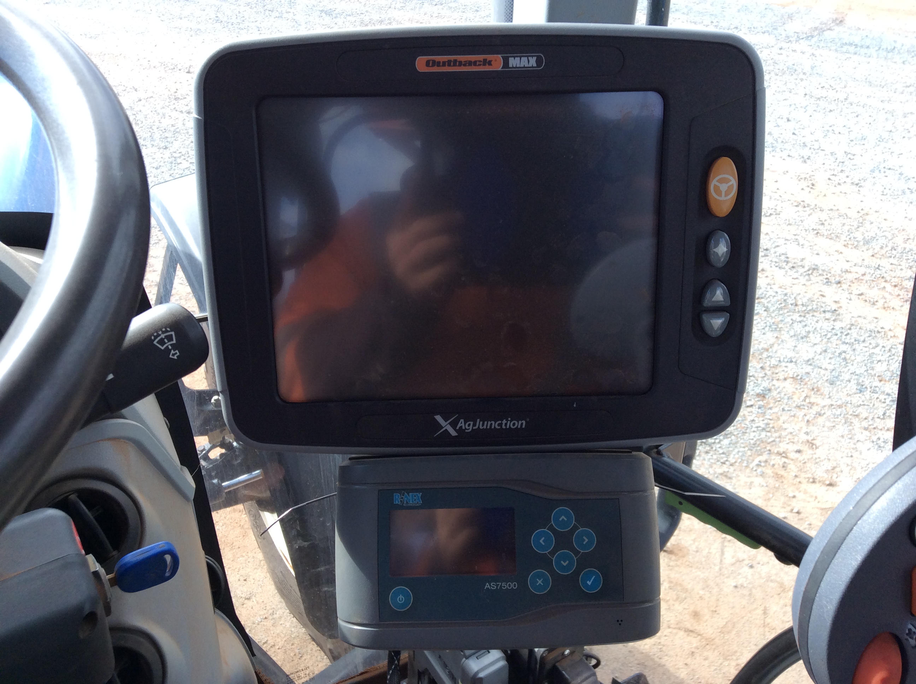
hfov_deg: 56.9
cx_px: 458
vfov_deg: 44.1
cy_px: 342
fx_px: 846
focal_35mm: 32
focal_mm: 3.3
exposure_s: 1/207
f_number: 2.4
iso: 32
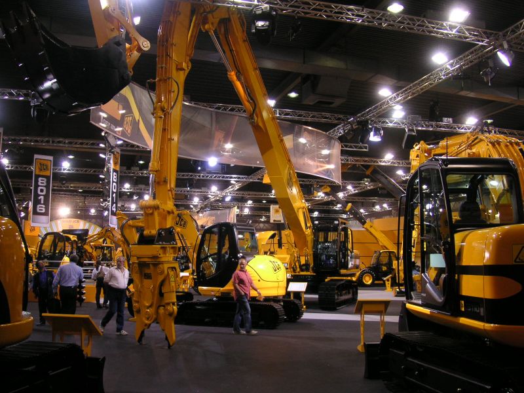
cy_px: 196
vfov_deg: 38.7
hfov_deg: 50.1
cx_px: 262
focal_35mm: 37
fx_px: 560
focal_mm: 6.1
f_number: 2.8
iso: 50
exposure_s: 1/45
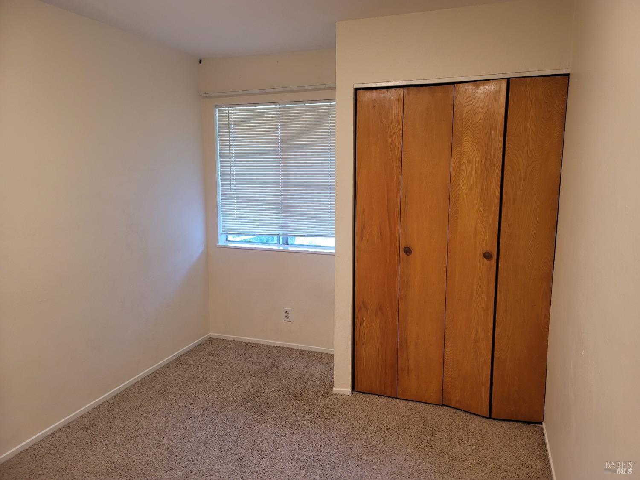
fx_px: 462
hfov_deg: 69.4
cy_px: 240
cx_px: 320
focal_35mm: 25
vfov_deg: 54.9
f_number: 1.8
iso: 160
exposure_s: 1/60
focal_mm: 7
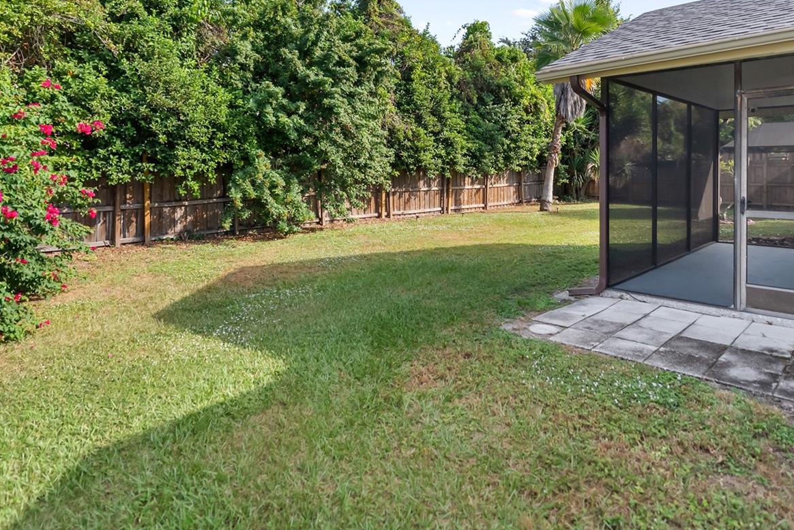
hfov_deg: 78.4
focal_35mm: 22
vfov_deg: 56.2
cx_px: 425
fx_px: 485
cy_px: 181
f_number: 2.8
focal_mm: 16
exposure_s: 1/1250
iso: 160
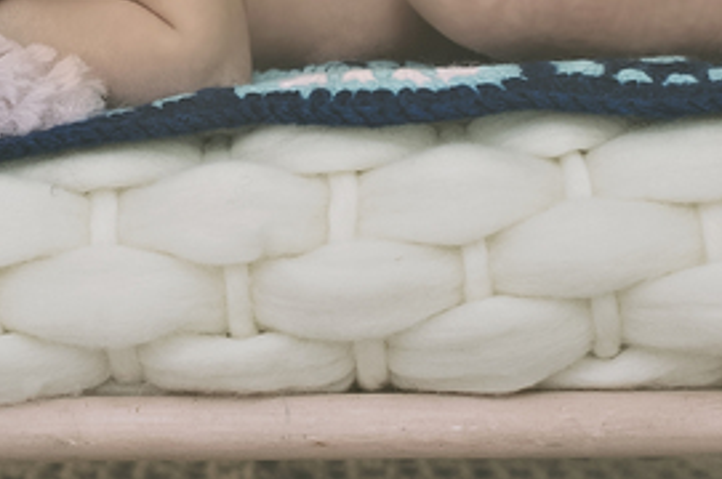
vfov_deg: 8.8
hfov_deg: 13.2
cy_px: 37
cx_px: 256
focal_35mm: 155
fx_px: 3105
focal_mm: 35
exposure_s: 1/250
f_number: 3.2
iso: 320
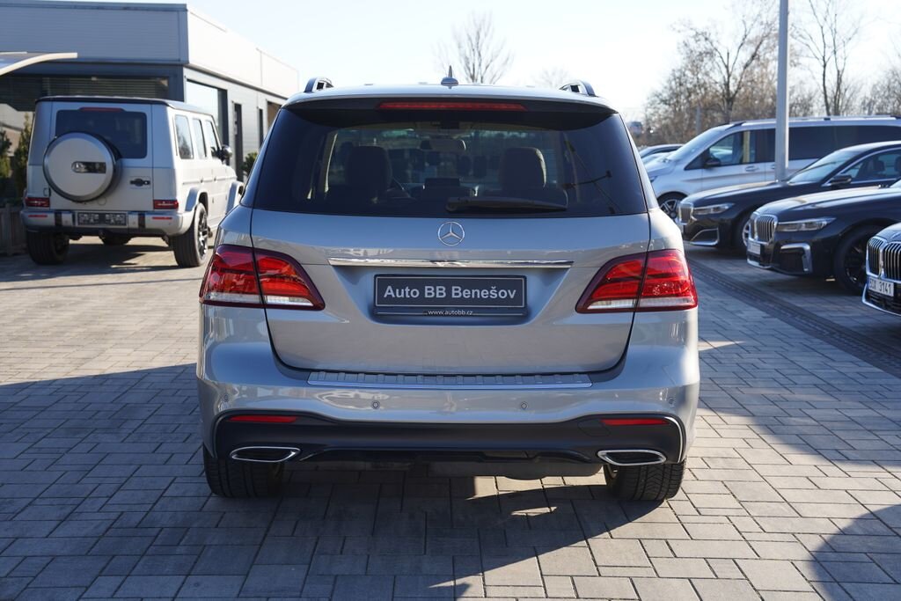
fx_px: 1176
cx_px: 450
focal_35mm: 47
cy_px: 300
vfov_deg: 28.7
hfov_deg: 41.9
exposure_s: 1/160
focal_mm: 47
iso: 100
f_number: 5.6
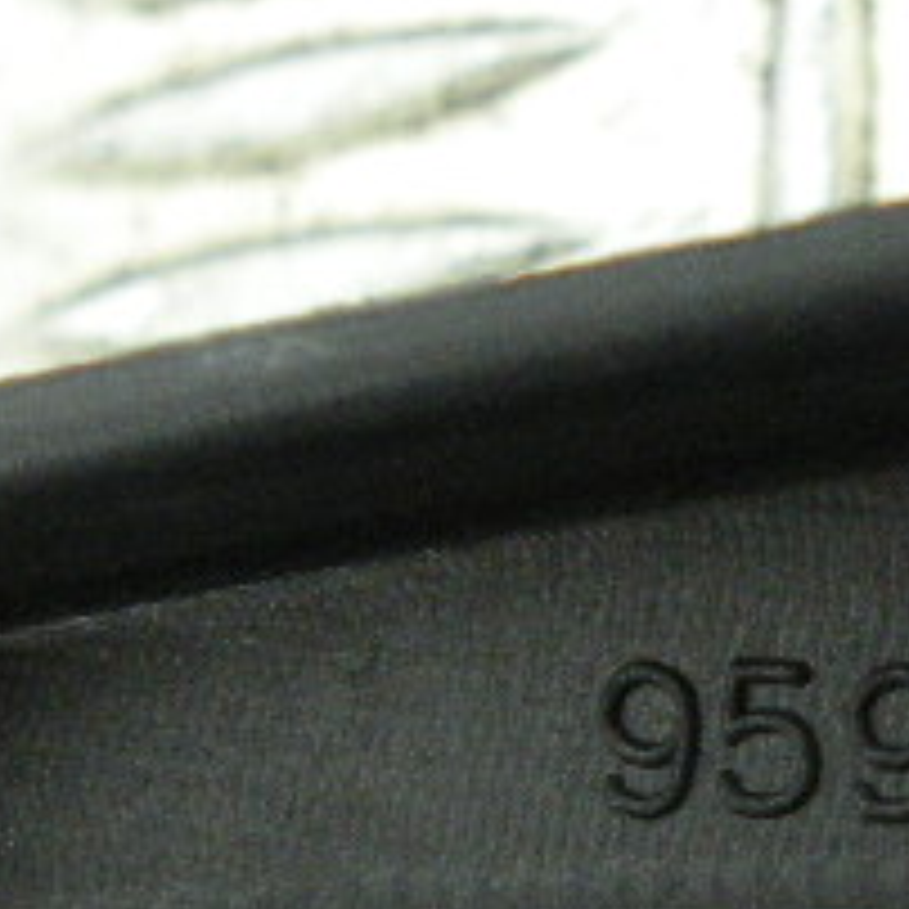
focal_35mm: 121
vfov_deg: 14.4
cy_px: 603
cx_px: 1094
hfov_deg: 14.0
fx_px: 3595
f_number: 2.8
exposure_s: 1/62.6
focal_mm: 4.7
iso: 294
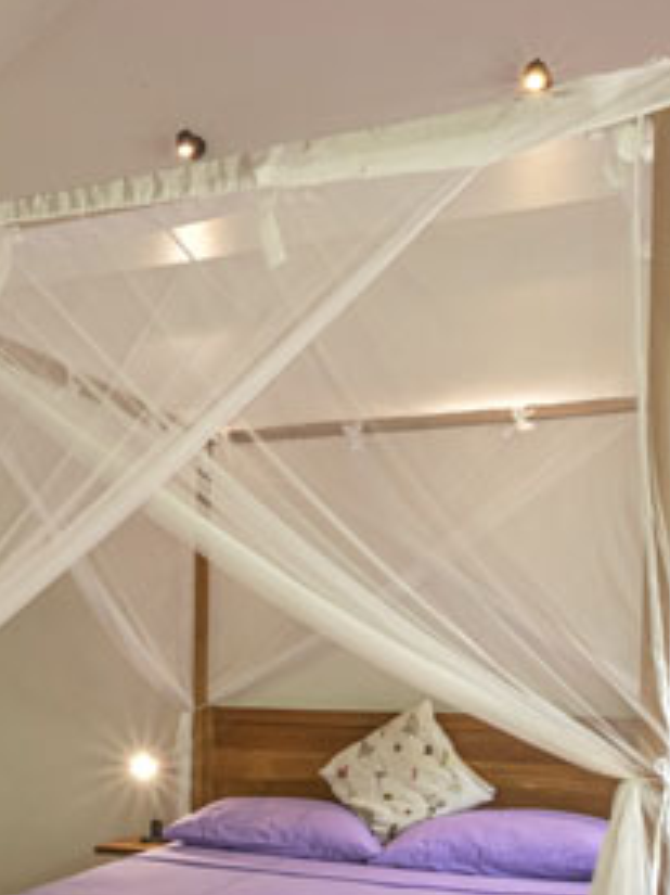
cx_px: 176
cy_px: 695
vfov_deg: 43.1
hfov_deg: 33.7
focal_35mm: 42
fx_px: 1085
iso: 160
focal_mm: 10
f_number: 16
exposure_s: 1
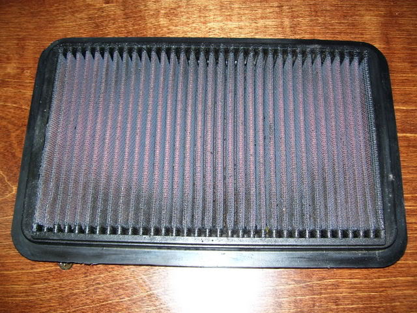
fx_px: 434
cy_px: 156
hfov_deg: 51.4
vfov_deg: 39.7
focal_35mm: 36
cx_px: 208
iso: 80
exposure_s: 1/60
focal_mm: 6
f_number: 2.7
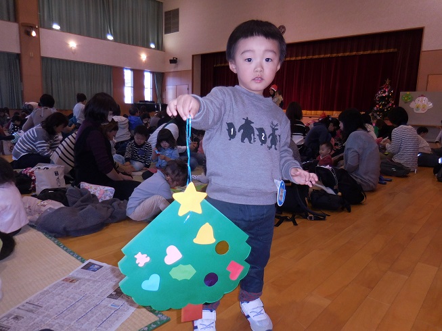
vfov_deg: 54.9
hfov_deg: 69.4
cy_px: 166
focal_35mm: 25
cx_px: 221
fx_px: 319
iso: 200
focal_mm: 4.5
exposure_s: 1/25
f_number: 3.3
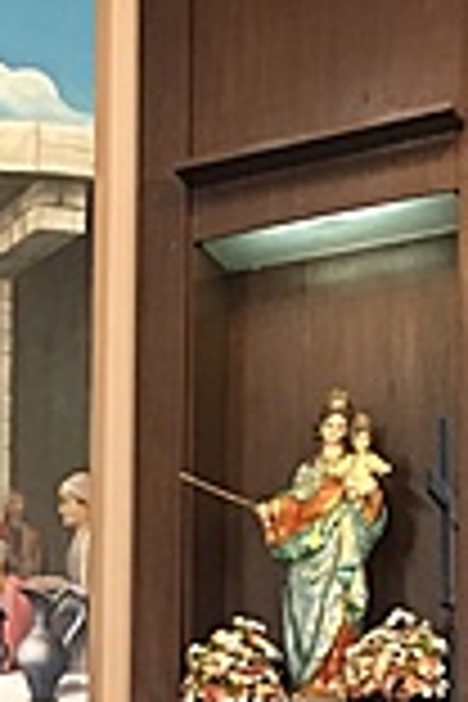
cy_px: 918
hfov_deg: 13.6
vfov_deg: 20.1
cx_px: -284
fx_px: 1813
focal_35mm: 93
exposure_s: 1/15
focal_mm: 4.15
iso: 80
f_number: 2.2
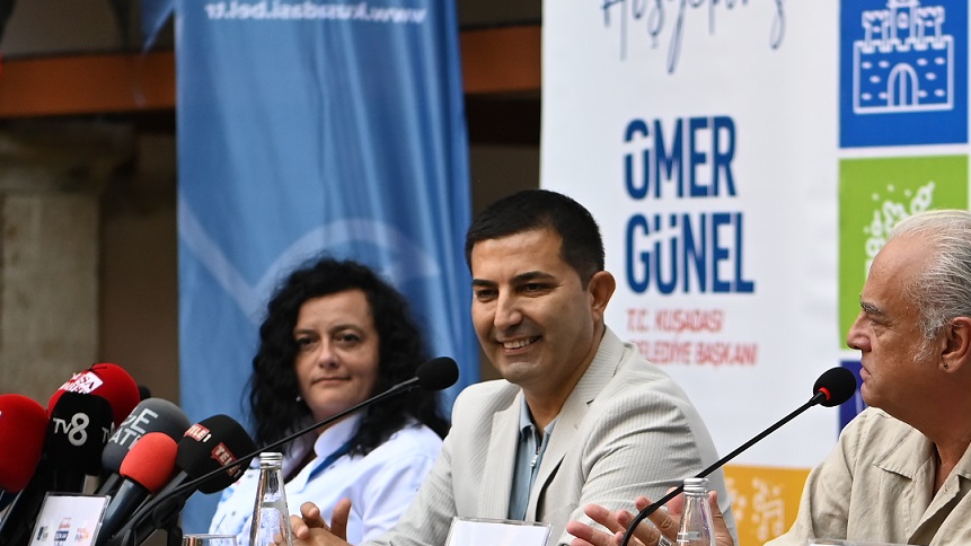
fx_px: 5303
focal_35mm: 206
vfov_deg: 5.9
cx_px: 704
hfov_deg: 10.4
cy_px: 460
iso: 640
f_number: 2.8
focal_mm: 70
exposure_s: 1/640
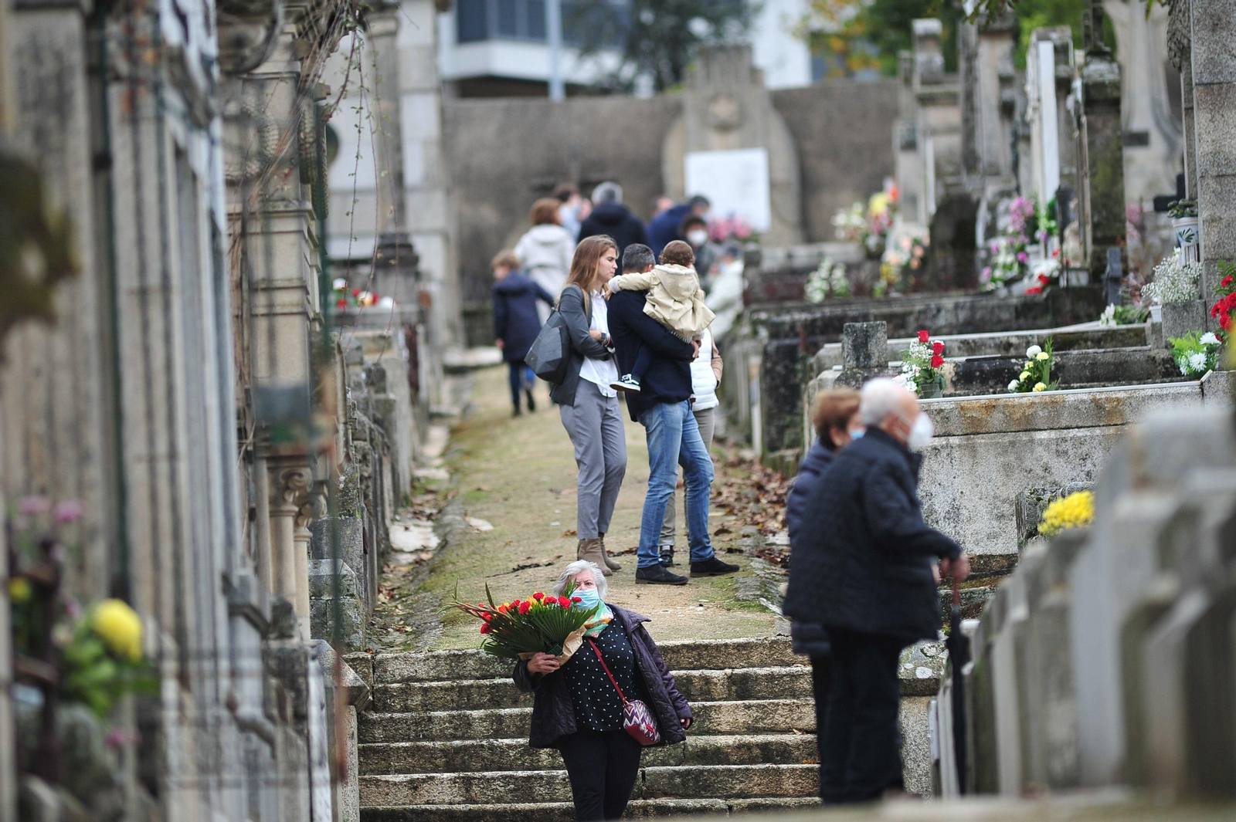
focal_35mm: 300
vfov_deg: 4.6
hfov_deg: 6.9
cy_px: 411
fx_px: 10294
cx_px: 618
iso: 500
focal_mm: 300
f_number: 2.8
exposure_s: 1/1250
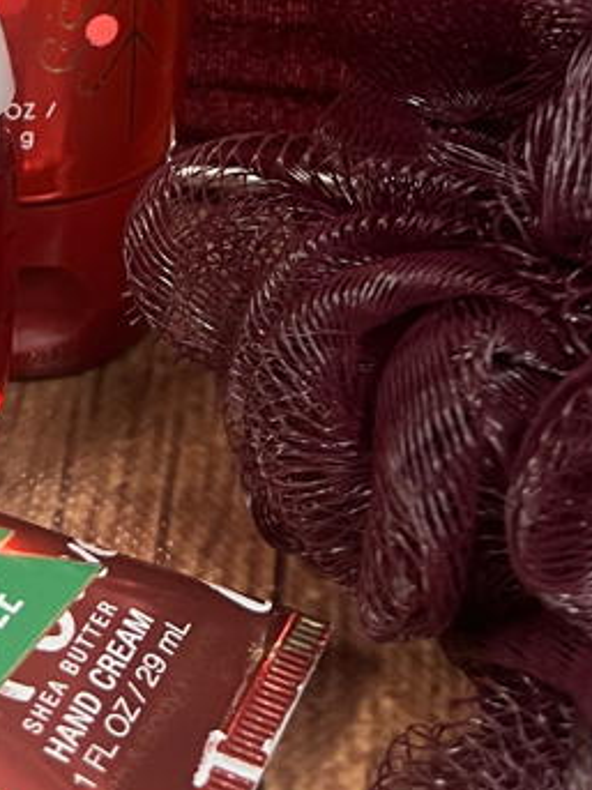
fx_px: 2076
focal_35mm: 91
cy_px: -318
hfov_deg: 16.2
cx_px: 288
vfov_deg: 19.4
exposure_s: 1/60
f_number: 1.5
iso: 250
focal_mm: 5.7
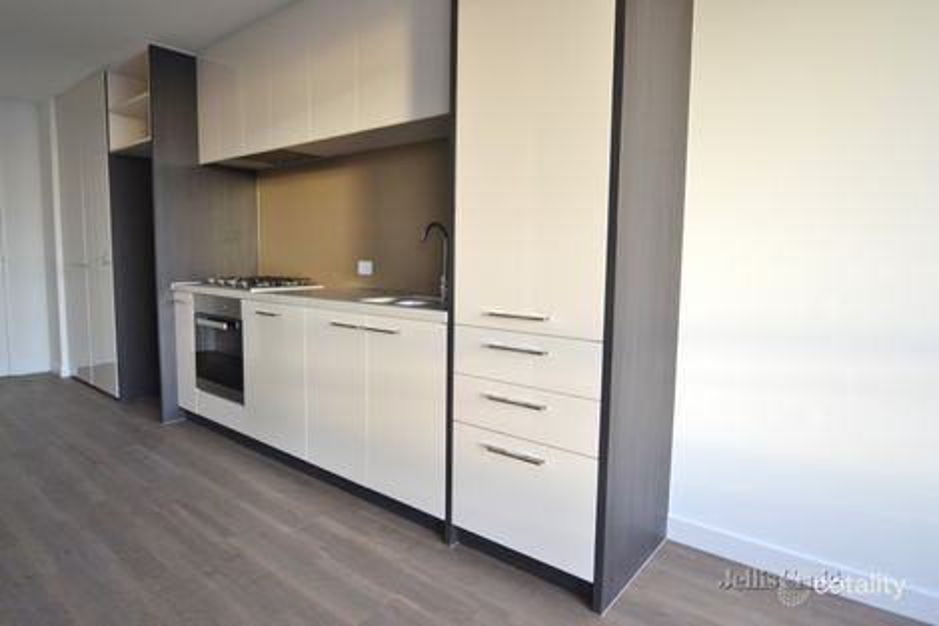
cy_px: 313
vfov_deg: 67.3
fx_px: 469
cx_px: 470
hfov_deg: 90.0
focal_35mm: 18
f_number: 3.8
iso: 400
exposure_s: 1/60
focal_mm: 12
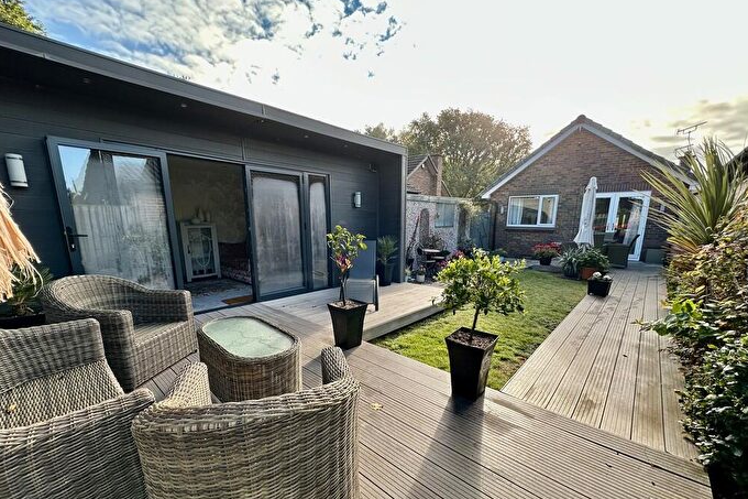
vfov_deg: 76.8
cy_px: 286
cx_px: 383
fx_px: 312
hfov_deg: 100.4
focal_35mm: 15
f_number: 2.2
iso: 40
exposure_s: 1/296
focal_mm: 2.22
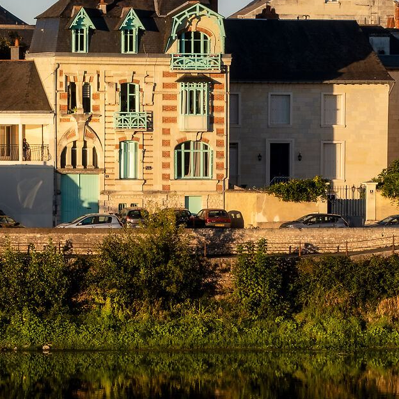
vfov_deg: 5.1
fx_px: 4473
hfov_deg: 5.1
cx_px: 251
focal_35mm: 343
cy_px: 308
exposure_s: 1/150
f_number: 8
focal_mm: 70
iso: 125
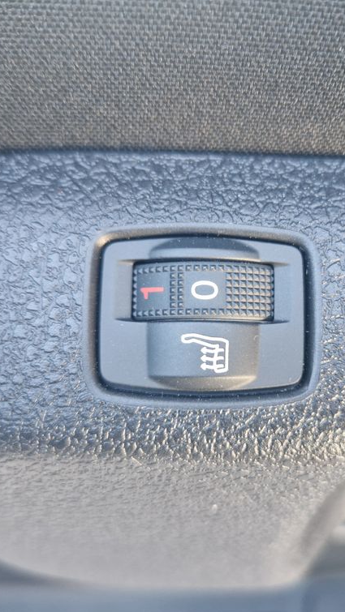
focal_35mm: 34
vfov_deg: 58.0
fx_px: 553
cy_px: 310
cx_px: 222
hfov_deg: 34.4
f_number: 1.8
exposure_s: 1/100
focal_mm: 5.4
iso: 64
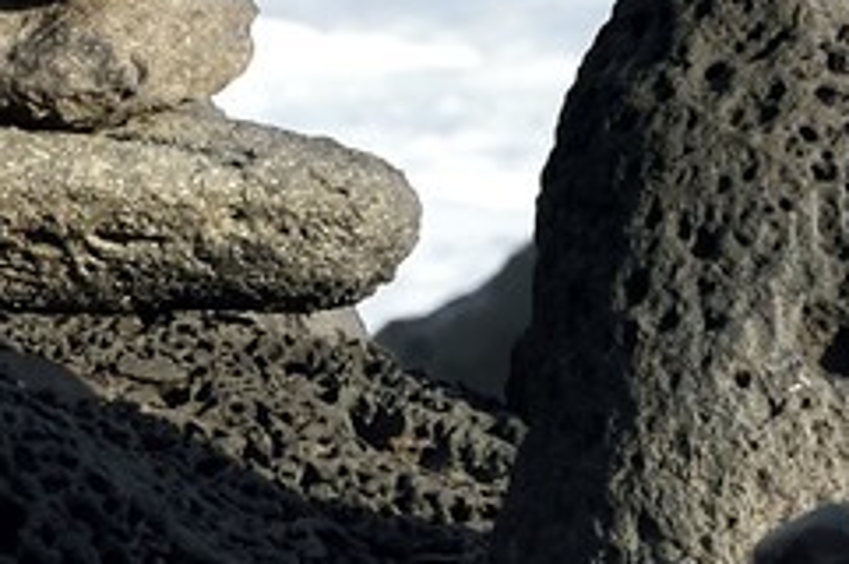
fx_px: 25836
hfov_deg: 1.9
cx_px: -1645
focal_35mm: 1097
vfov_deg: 1.2
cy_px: -395
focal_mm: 165
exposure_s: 1/250
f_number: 11
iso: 200
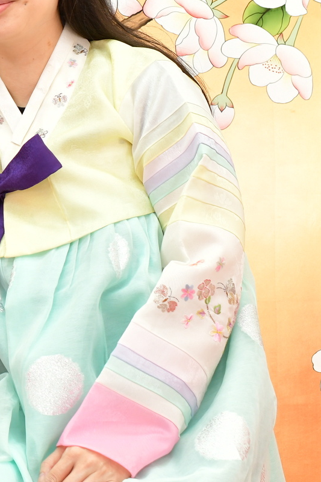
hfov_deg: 12.1
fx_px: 1405
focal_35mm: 105
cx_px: -234
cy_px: 143
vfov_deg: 19.4
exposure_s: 1/200
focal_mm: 35
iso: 800
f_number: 4.5
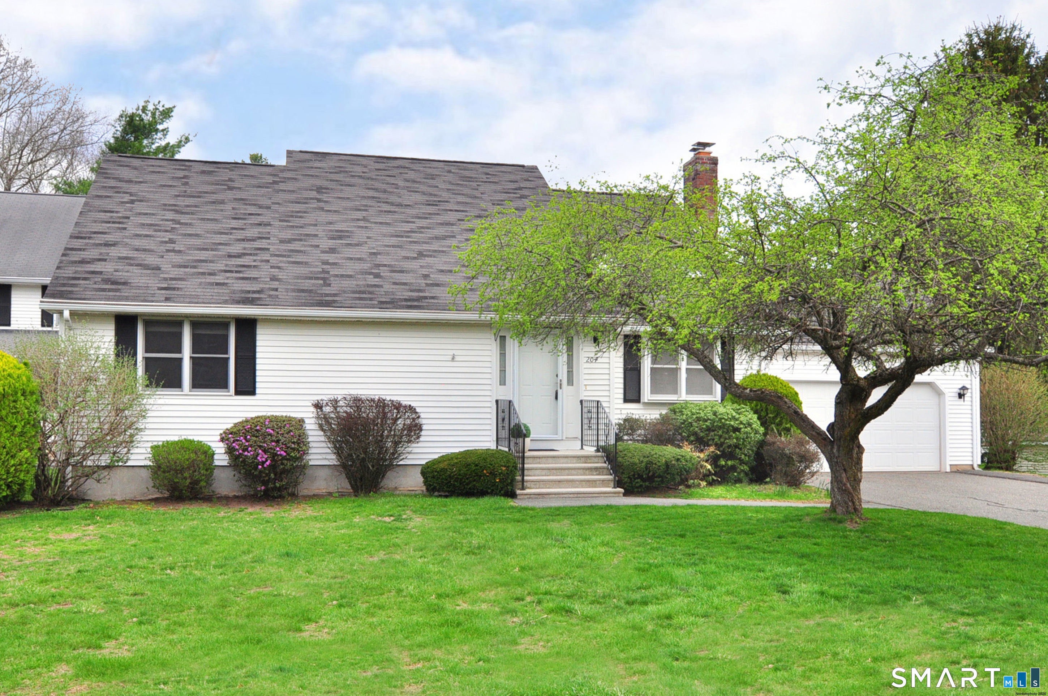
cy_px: 348
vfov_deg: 43.5
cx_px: 524
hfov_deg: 62.0
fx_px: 872
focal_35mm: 30
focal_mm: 20
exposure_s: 1/250
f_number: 8
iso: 640
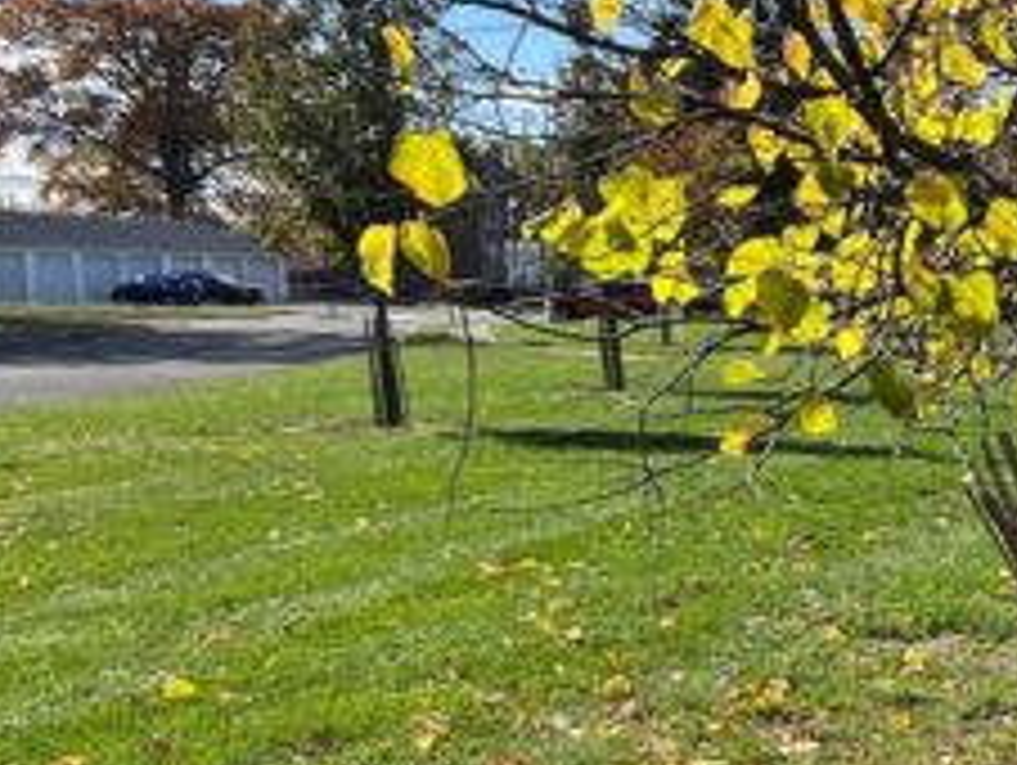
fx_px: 2029
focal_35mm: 69
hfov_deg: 25.2
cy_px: 598
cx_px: 1238
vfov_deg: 21.1
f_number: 1.6
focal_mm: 5.1
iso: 50
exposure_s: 1/2463
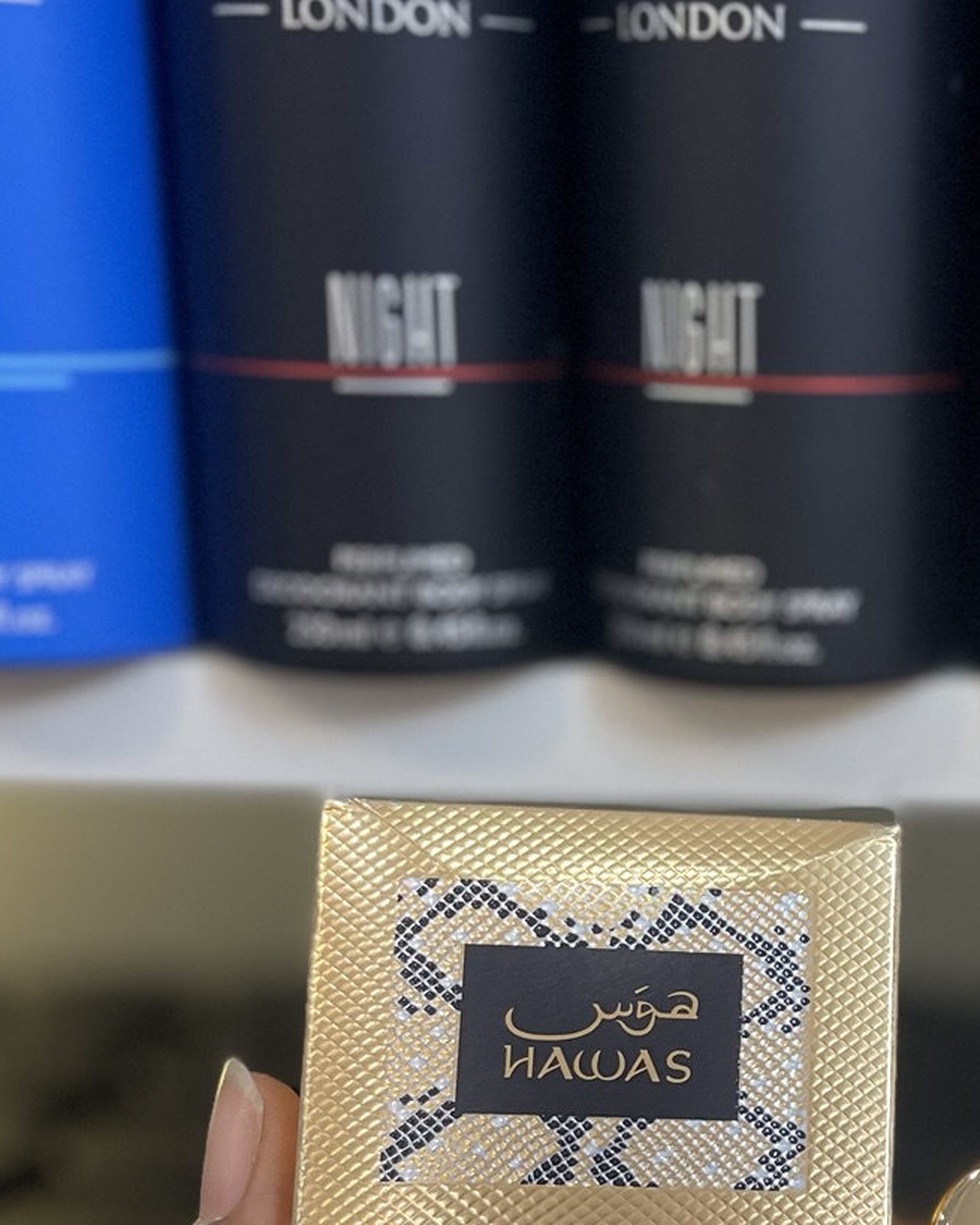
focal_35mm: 62
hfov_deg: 23.8
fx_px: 2248
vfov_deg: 29.8
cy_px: 986
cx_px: 914
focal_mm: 5.1
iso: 125
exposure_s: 1/50
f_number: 1.6
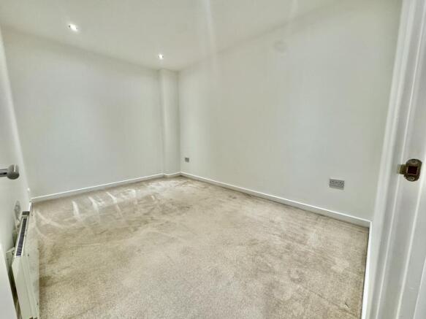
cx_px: 213
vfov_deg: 85.7
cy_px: 160
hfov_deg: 102.1
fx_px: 172
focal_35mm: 14
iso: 250
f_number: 2.2
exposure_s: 1/50
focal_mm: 2.22
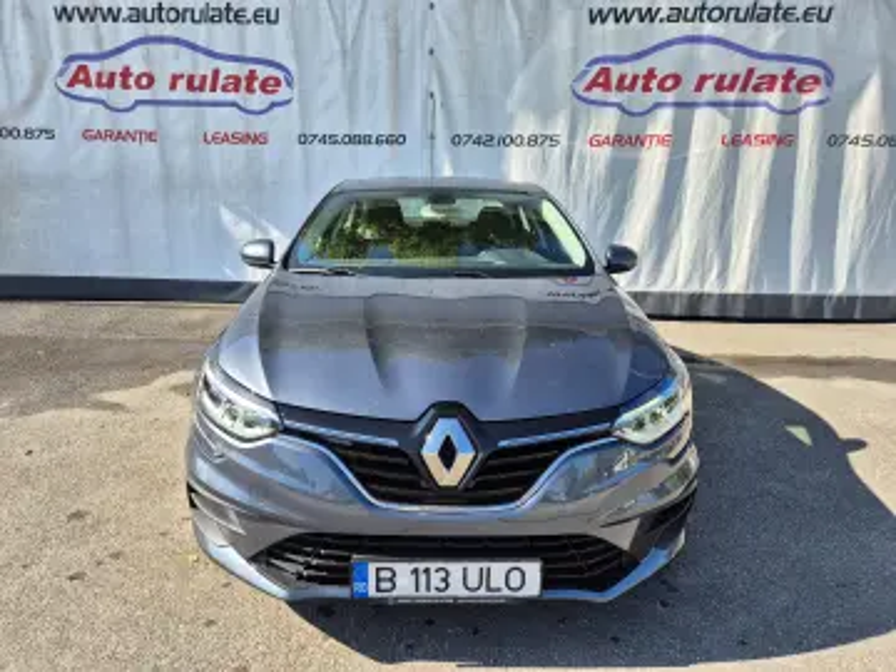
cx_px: 448
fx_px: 595
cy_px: 336
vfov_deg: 58.9
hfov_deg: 73.9
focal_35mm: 23
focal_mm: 5.4
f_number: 1.8
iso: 40
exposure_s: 1/898
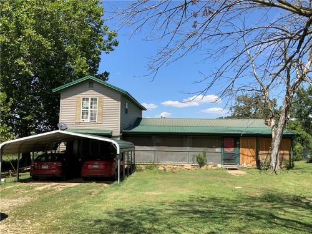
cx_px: 156
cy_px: 117
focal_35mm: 29
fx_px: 261
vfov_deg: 48.2
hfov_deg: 61.7
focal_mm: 3
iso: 16
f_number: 1.8
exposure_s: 1/1626
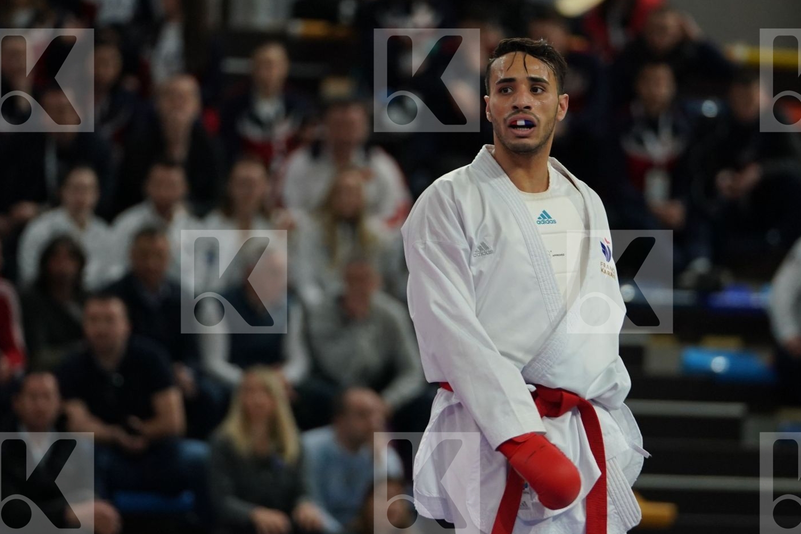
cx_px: 427
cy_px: 282
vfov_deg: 3.8
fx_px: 8054
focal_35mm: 362
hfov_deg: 5.7
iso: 1600
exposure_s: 1/1000
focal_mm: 189
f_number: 2.8
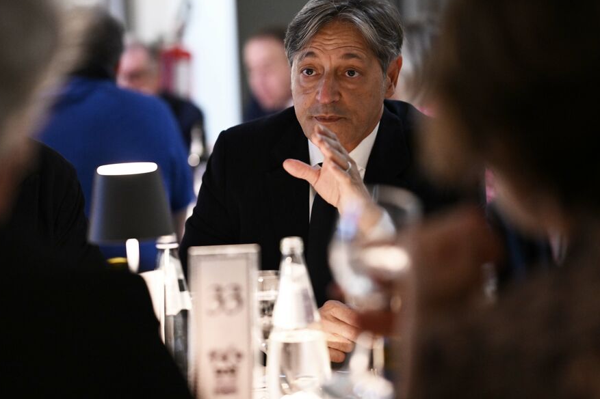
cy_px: 185
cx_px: 281
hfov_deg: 21.5
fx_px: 1583
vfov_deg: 14.4
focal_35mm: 95
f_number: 1.8
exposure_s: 1/125
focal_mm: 85
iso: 3200
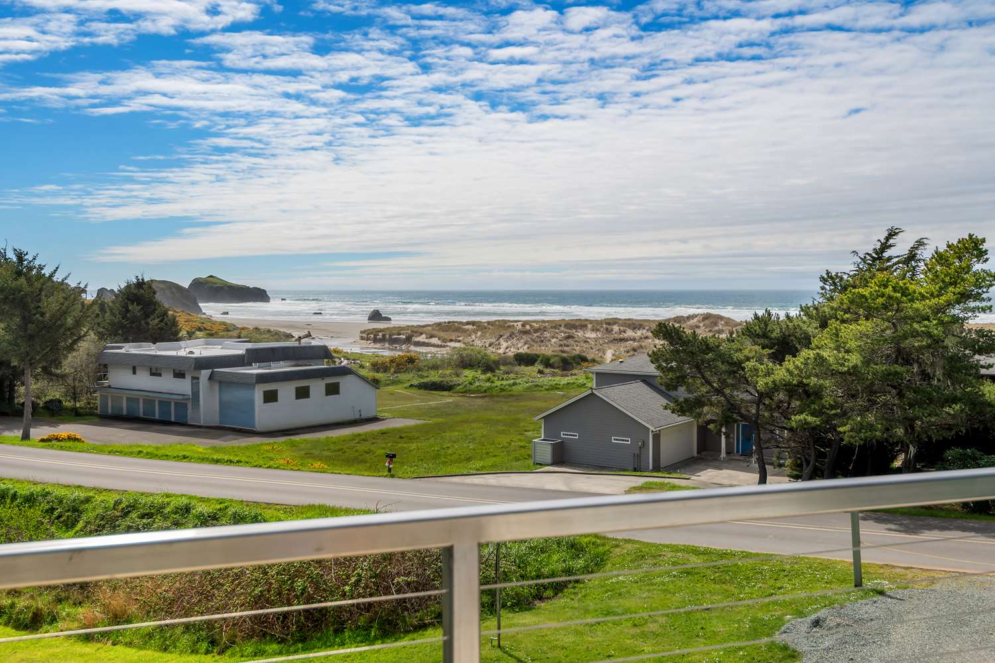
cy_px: 332
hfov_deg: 54.4
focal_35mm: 35
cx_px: 498
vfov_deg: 37.9
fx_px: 967
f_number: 8
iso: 100
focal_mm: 35
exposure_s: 1/400
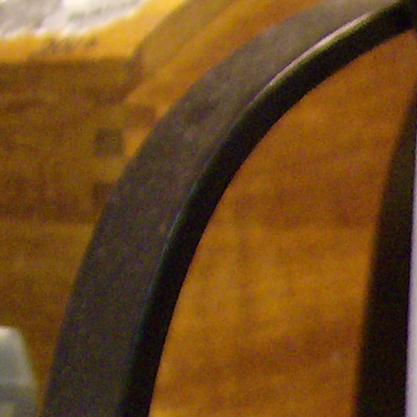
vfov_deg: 9.8
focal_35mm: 174
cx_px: 1018
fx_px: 2371
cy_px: 578
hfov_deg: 9.0
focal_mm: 6
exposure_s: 1/15.6
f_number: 2.8
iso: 200
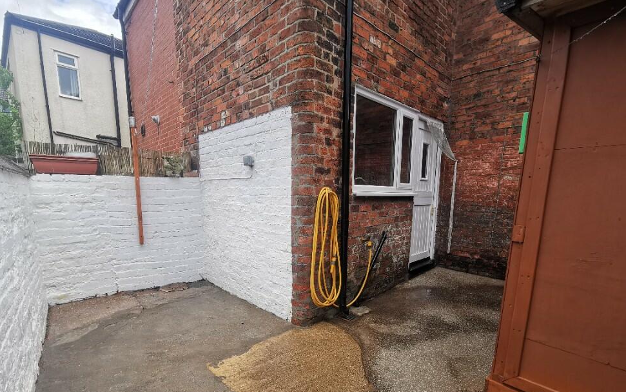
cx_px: 297
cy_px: 247
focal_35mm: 19
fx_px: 324
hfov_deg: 87.9
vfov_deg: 61.3
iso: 50
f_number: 2.2
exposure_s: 1/299
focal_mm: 2.26
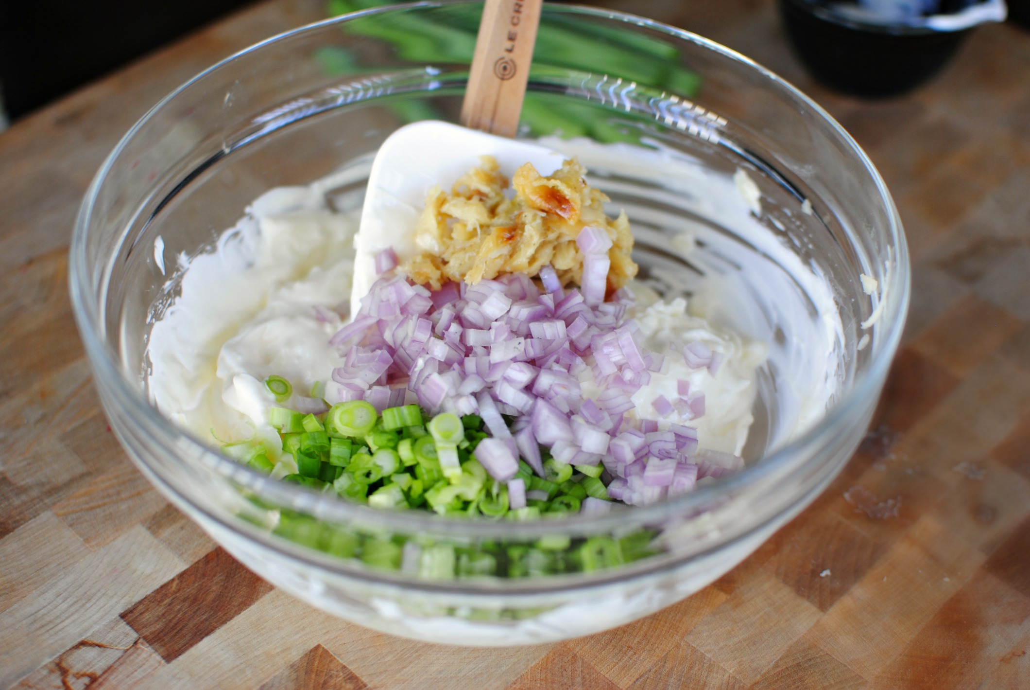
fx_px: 1504
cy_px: 345
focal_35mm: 52
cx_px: 515
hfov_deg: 37.8
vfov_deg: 25.8
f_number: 2.2
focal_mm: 35
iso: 100
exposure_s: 1/50
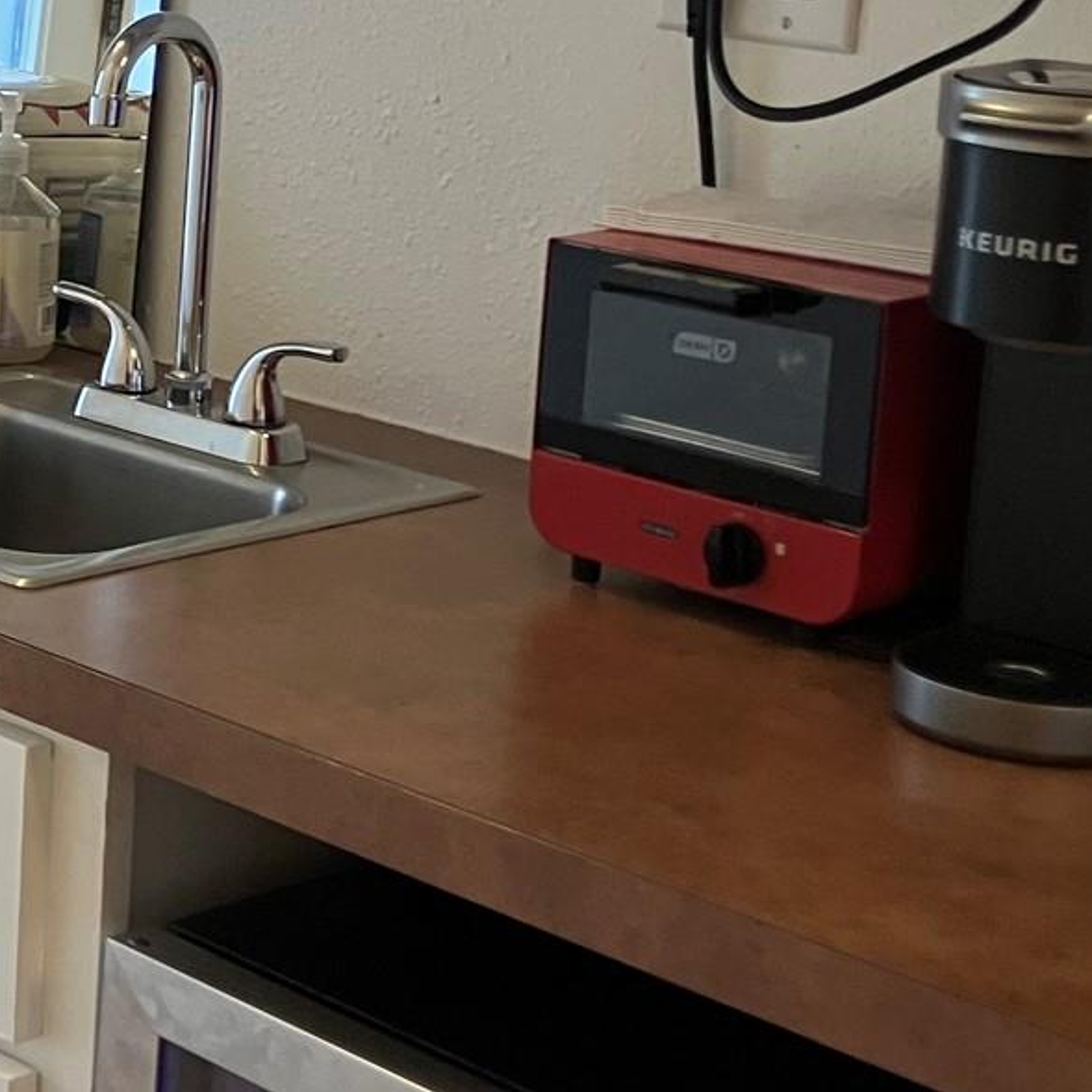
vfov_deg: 19.9
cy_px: 174
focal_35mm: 86
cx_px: -545
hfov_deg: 18.0
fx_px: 3069
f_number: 1.8
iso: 100
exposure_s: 1/60
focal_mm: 3.99
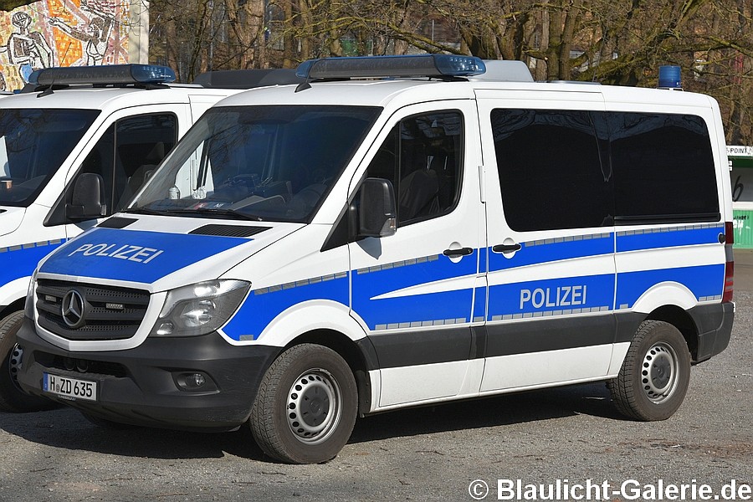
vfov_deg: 17.5
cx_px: 376
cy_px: 251
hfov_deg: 26.0
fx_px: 1631
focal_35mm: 78
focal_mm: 78
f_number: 10
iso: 200
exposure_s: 1/400
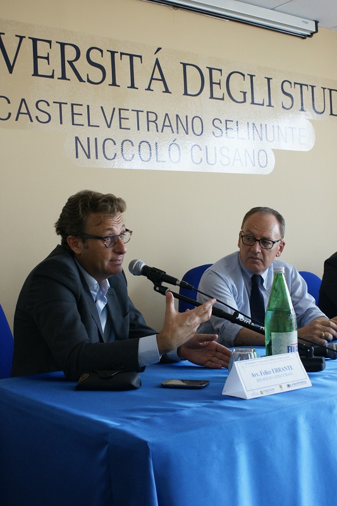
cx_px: 168
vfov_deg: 46.4
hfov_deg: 31.9
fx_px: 590
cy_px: 253
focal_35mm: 42
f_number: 5
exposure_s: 1/50
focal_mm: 28
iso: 640
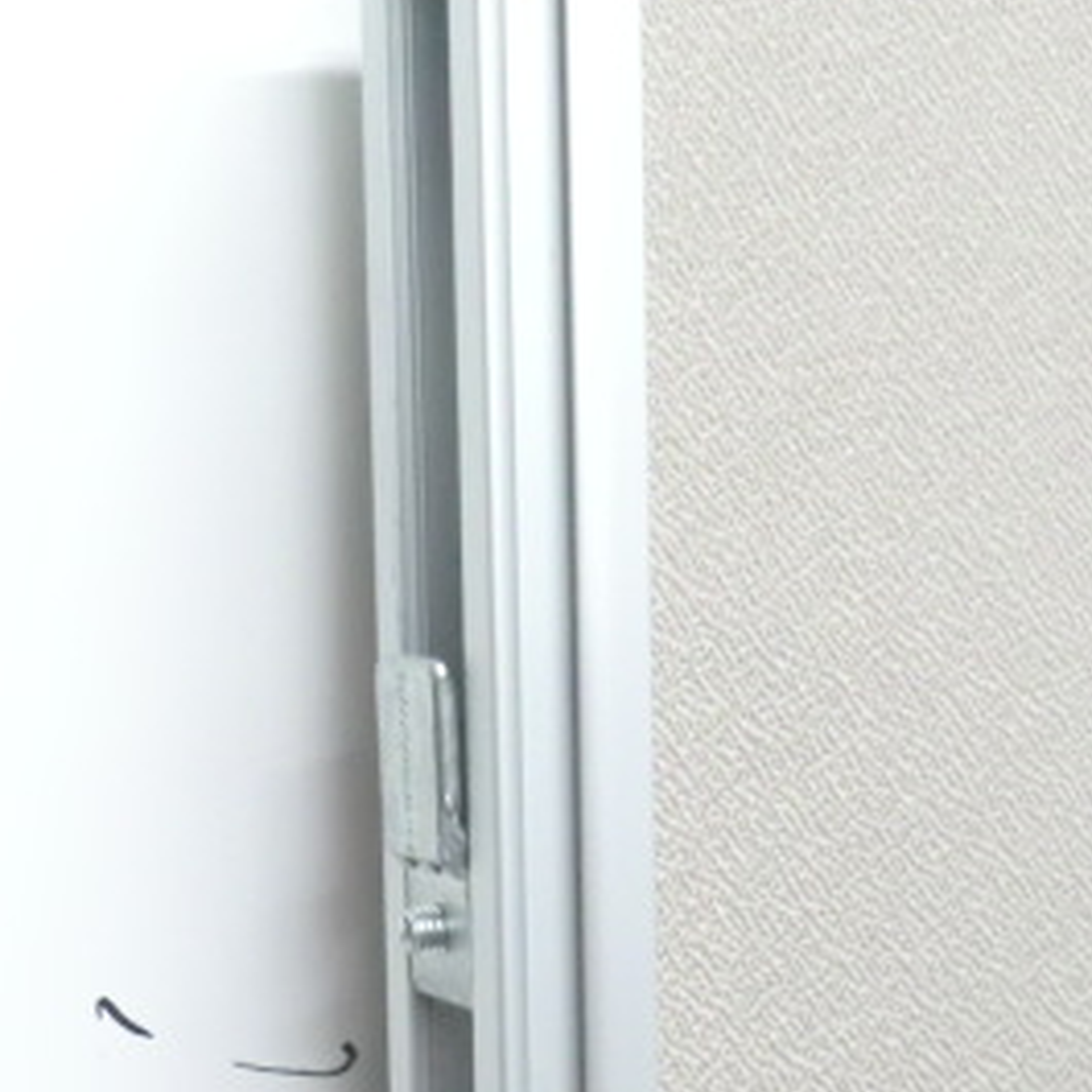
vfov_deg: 21.3
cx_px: 445
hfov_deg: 21.4
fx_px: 2891
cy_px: 762
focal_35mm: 81
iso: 800
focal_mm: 6.9
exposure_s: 1/50
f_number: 3.9
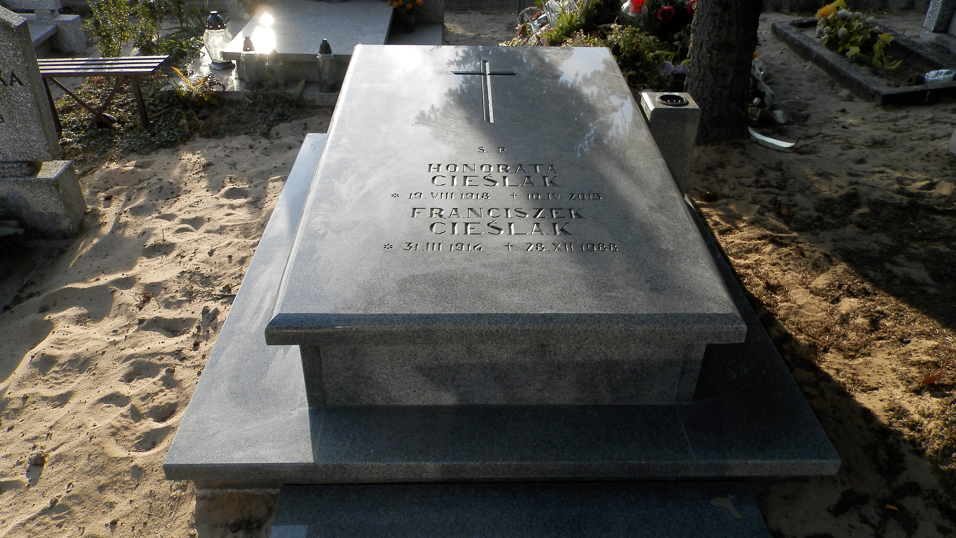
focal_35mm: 28
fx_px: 710
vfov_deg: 41.5
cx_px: 476
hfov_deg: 67.9
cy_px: 281
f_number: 3.1
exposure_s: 1/250
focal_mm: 4.5
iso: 80
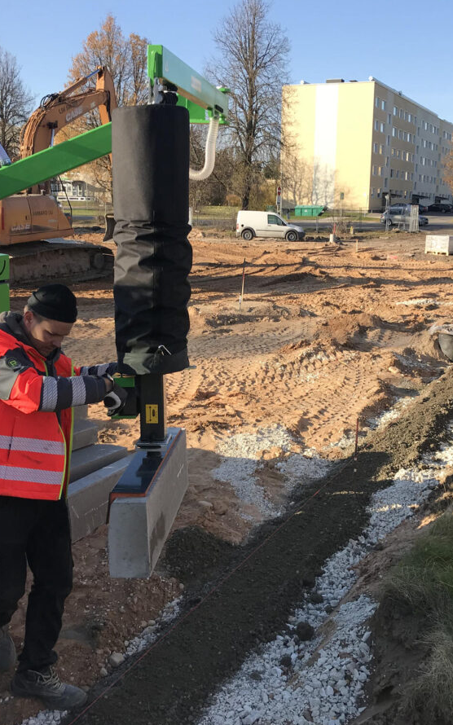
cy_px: 365
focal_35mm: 40
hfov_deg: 32.0
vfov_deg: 49.3
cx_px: 248
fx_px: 790
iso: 20
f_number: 1.8
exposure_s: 1/987
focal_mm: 3.99
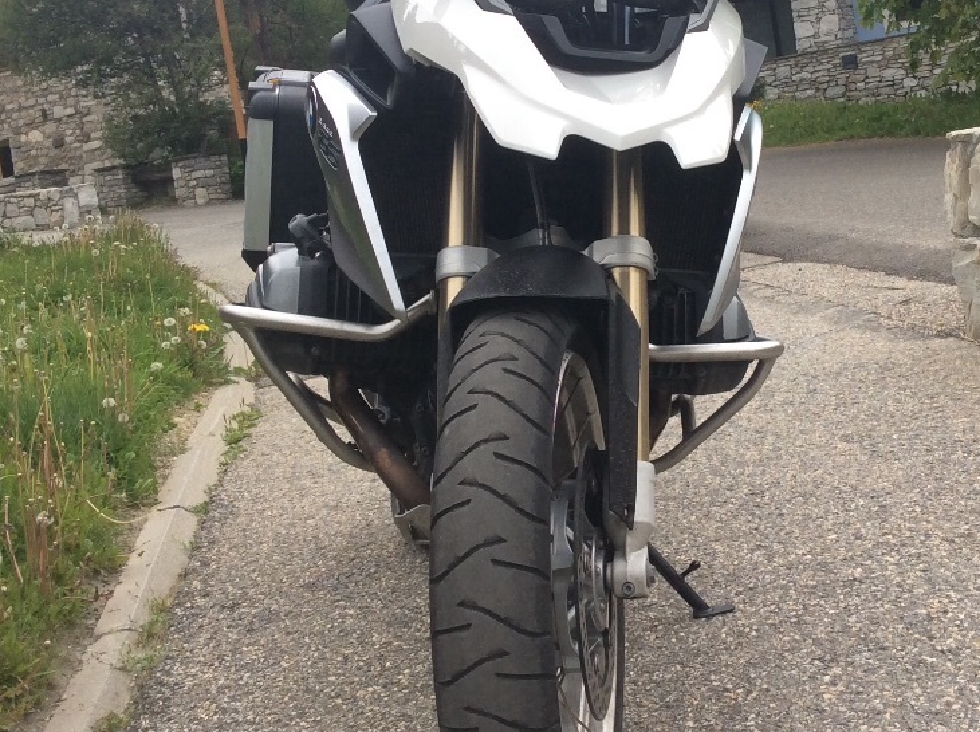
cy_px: 261
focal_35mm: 56
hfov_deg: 34.2
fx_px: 1583
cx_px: 610
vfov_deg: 25.9
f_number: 2.4
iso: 32
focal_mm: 3.3
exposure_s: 1/643
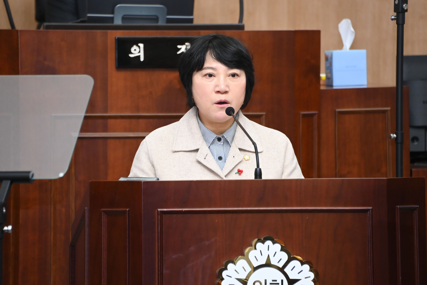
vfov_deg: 4.6
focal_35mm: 300
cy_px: 142
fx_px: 3558
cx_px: 214
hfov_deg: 6.9
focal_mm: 300
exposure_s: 1/250
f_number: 6.3
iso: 5000
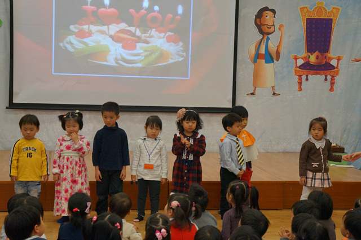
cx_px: 180
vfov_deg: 19.7
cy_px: 120
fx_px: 691
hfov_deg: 29.3
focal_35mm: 69
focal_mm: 46
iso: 2500
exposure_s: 1/160
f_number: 5
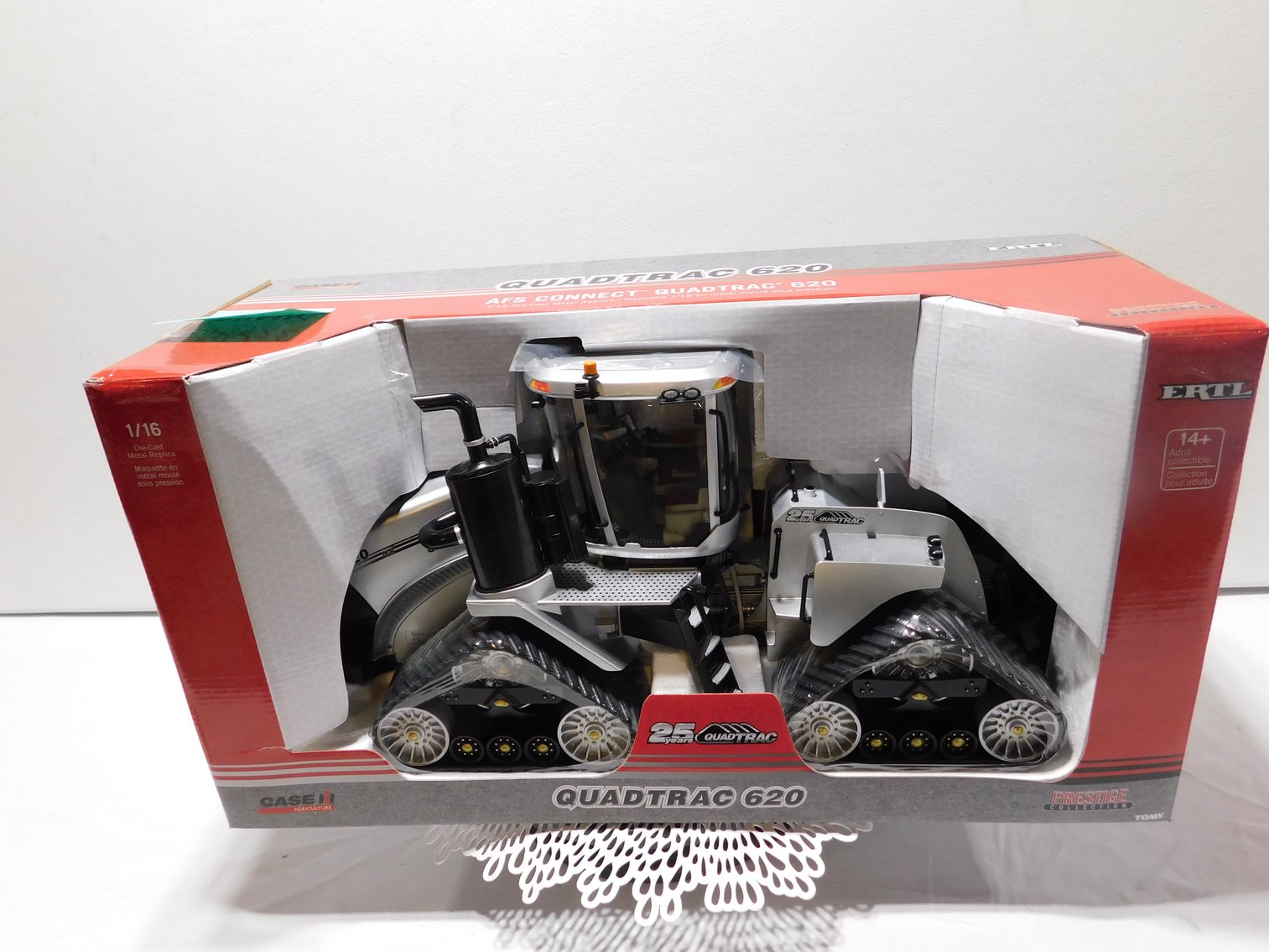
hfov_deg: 69.4
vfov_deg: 54.9
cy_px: 476
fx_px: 917
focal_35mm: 25
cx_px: 634
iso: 220
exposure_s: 1/30
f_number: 3.1
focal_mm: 4.5
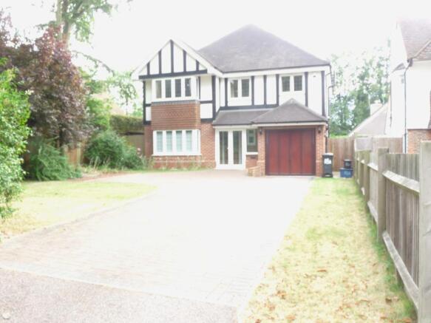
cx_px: 216
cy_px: 162
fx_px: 386
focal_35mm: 31
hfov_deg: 58.4
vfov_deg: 45.4
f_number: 4.5
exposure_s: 1/20
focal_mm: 5.5
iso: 100
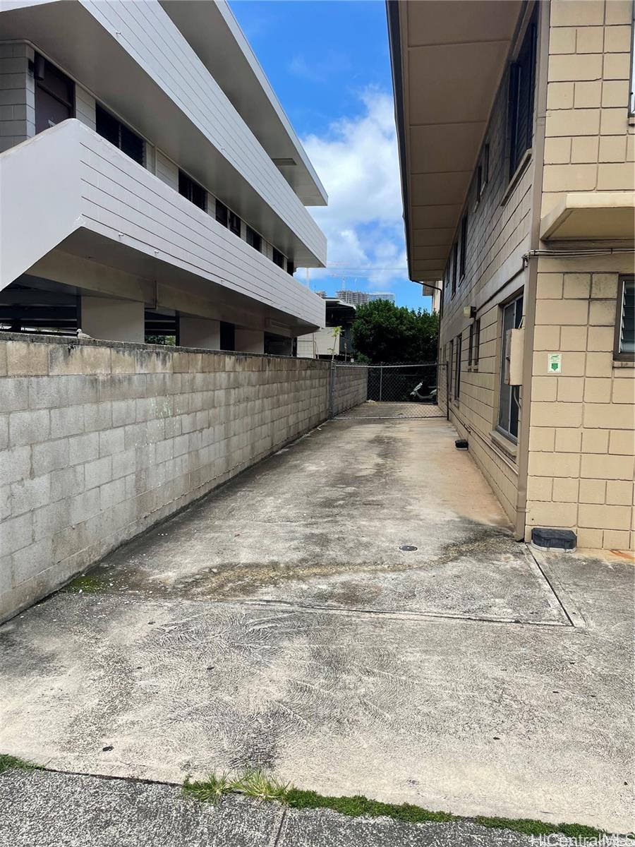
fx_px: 636
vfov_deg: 67.3
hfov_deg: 53.1
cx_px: 318
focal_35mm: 26
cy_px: 424
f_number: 1.6
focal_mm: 4.2
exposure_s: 1/1825
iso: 32
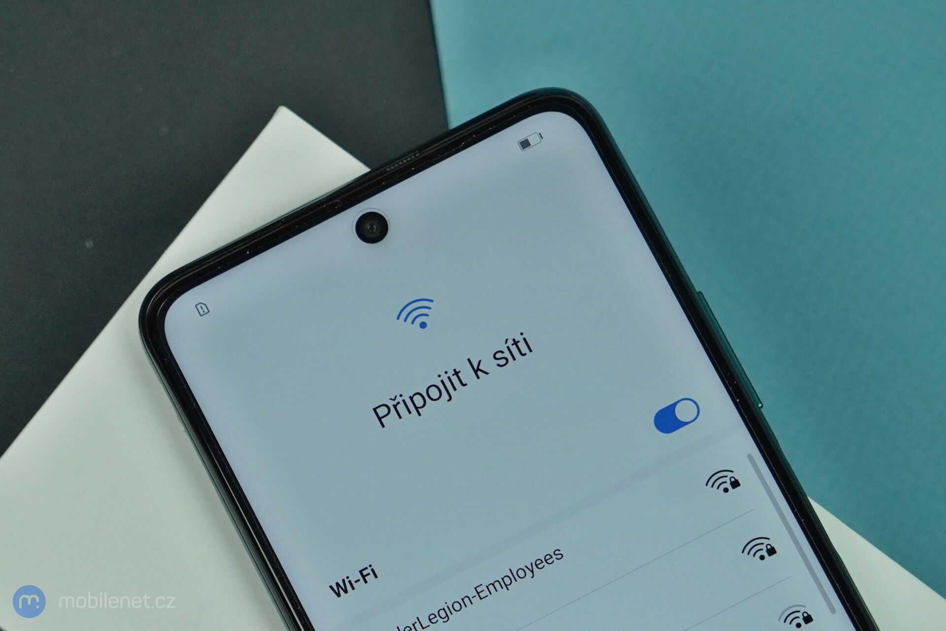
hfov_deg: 45.4
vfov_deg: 31.2
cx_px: 473
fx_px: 1130
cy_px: 316
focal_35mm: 43
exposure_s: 1/500
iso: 1000
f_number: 5.6
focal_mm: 43
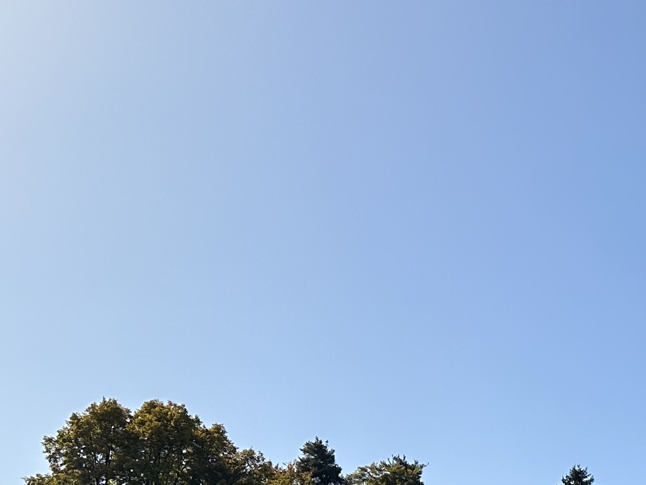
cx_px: 838
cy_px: 450
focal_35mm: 76
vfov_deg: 19.0
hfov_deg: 22.9
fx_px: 1418
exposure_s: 1/5848
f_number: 1.78
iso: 80
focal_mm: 6.86
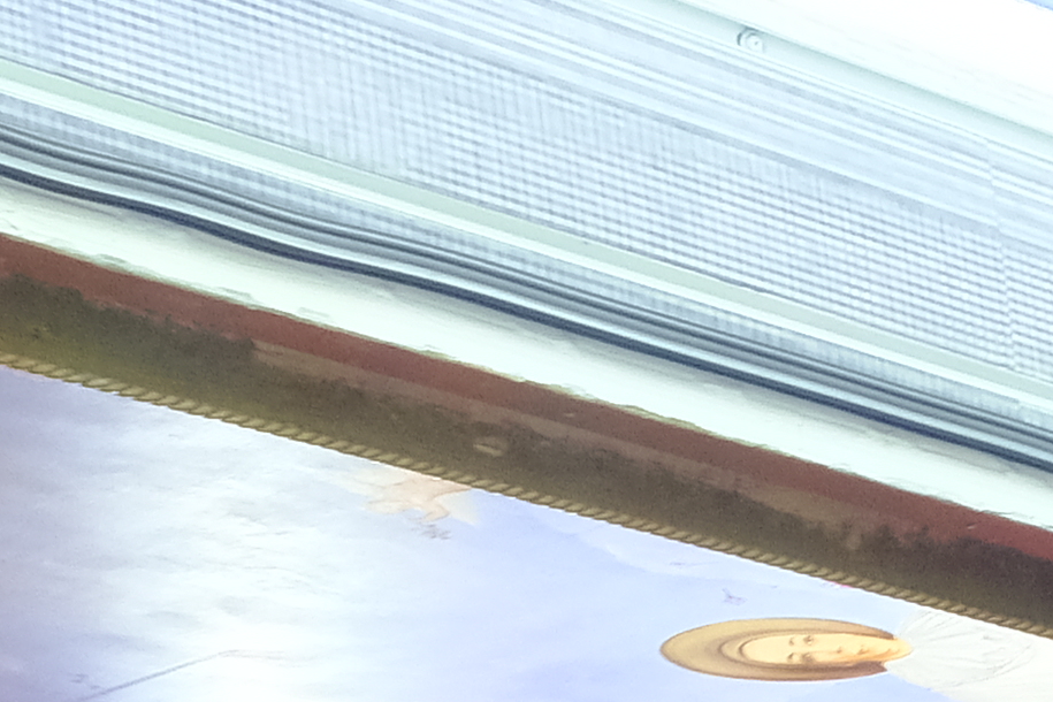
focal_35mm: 177
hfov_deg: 11.5
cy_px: 2169
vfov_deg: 6.9
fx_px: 5177
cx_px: 1149
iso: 1600
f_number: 5.6
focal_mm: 18
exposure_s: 1/3.5
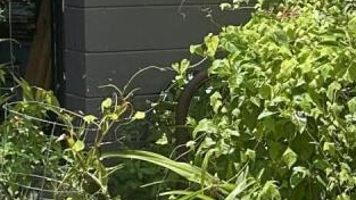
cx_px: -304
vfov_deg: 7.2
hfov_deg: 11.8
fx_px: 1576
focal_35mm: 167
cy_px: -49
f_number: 1.78
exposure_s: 1/1812
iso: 80
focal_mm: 6.86
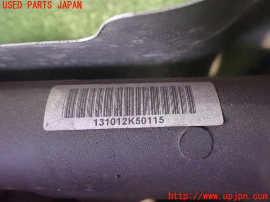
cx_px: 135
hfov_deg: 60.0
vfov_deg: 46.8
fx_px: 234
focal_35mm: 30
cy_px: 101
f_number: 2.3
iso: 1600
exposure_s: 1/25
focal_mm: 5.4
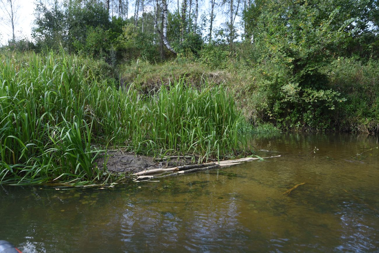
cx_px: 190
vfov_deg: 42.3
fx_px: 326
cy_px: 126
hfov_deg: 60.3
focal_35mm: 31
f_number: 6.3
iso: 160
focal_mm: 31
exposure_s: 1/125
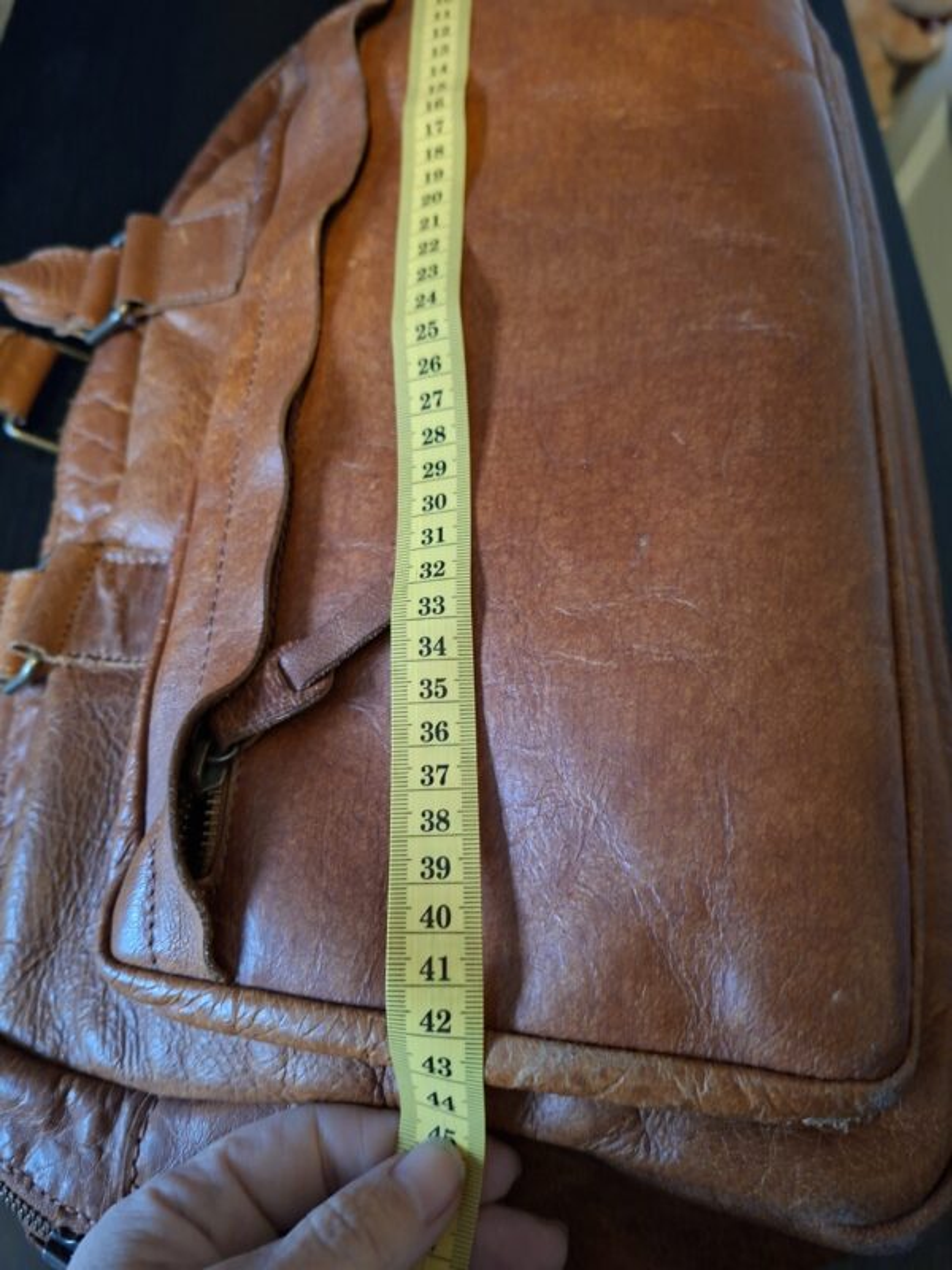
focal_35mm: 23
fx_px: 843
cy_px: 635
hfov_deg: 58.9
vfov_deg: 73.9
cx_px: 476
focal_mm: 5.54
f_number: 1.8
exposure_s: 1/20
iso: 800
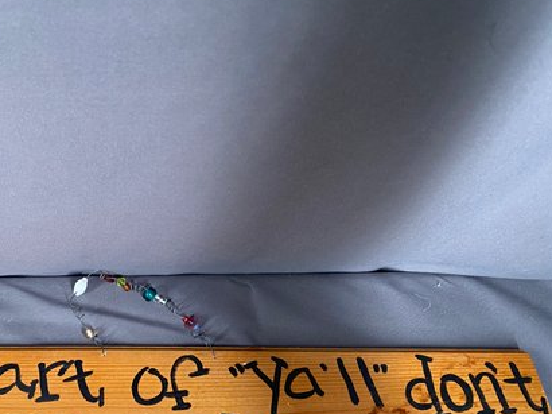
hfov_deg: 45.4
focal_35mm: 40
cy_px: 256
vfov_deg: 35.7
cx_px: 145
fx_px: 637
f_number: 1.8
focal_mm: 4.25
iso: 160
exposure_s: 1/59
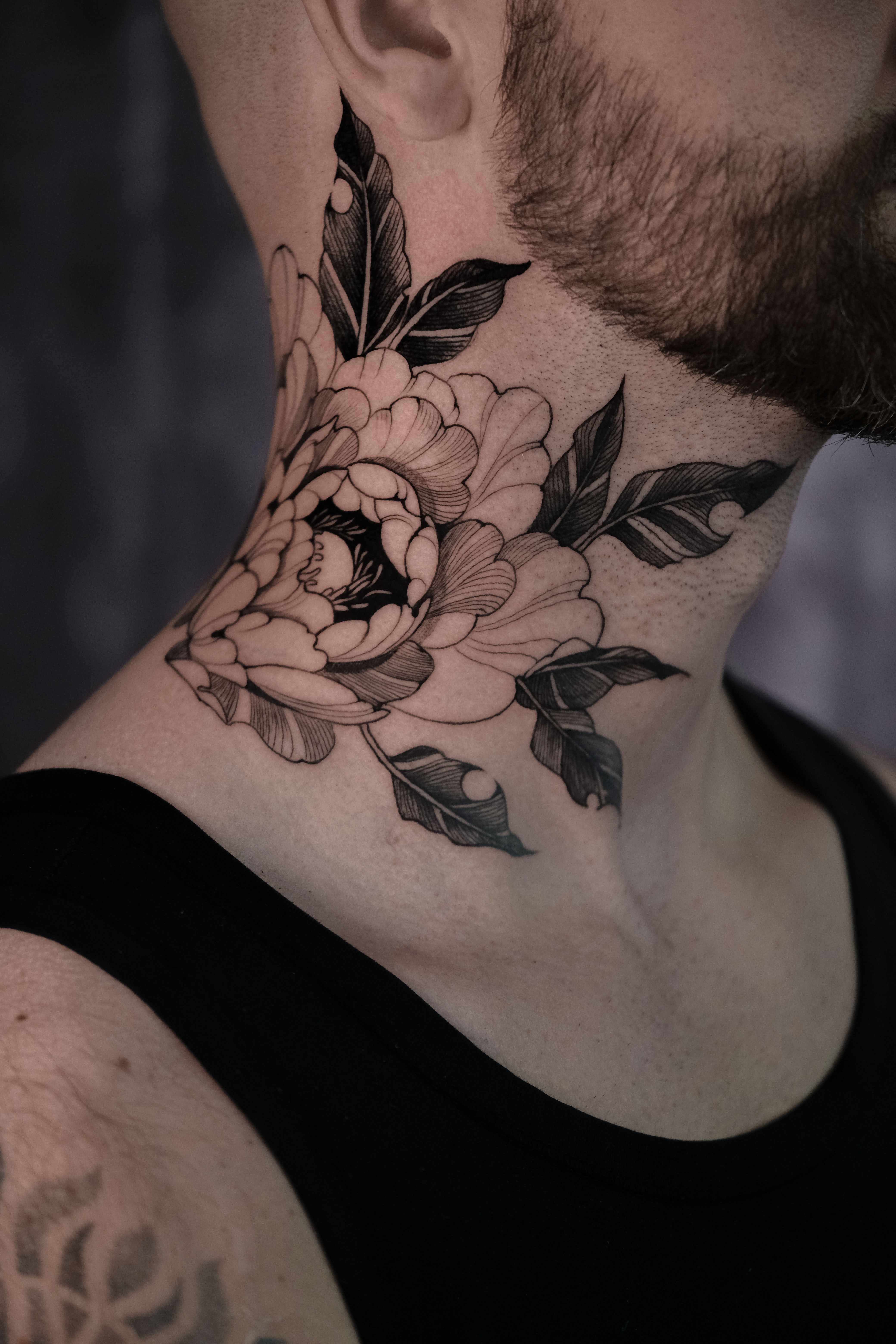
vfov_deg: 17.1
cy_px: 672
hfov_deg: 11.4
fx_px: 4480
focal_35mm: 120
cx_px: 448
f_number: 2.8
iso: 1600
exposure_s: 1/400
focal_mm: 80
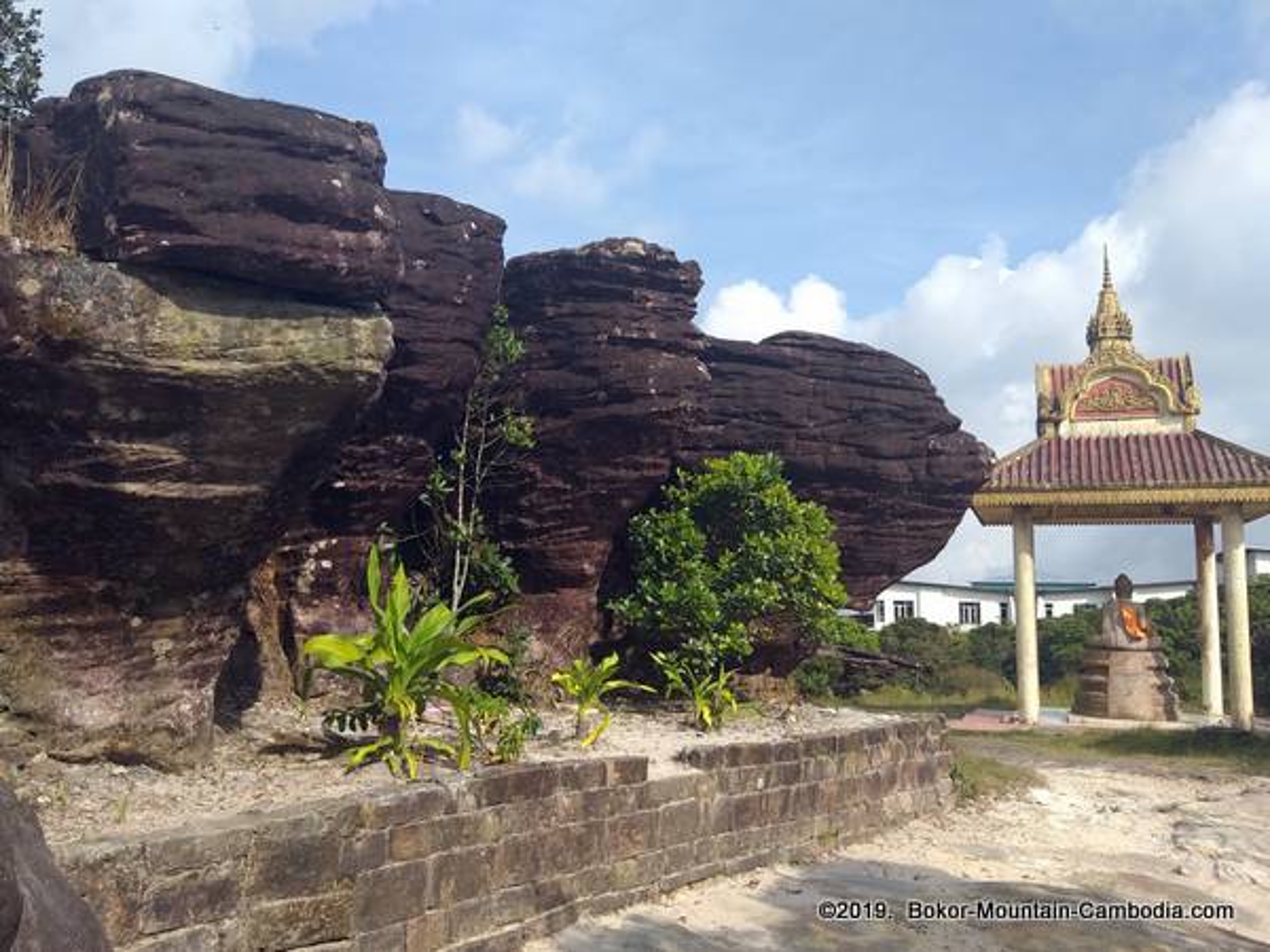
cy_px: 476
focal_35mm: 26
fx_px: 954
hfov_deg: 67.3
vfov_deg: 53.1
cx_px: 635
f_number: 1.7
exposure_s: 1/1219
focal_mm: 3.93
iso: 40
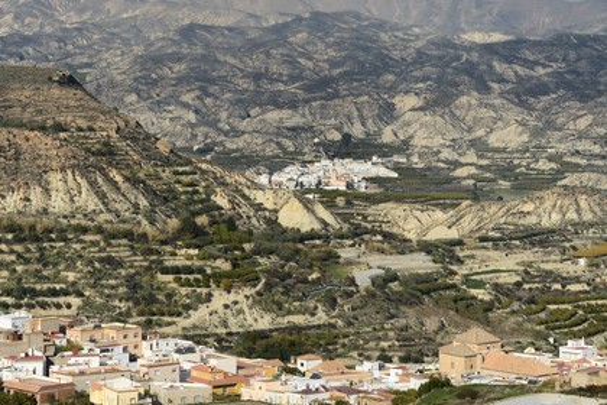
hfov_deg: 15.8
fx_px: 2192
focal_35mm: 130
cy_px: 202
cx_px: 304
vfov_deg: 10.5
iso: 200
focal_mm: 130
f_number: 13
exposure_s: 1/250
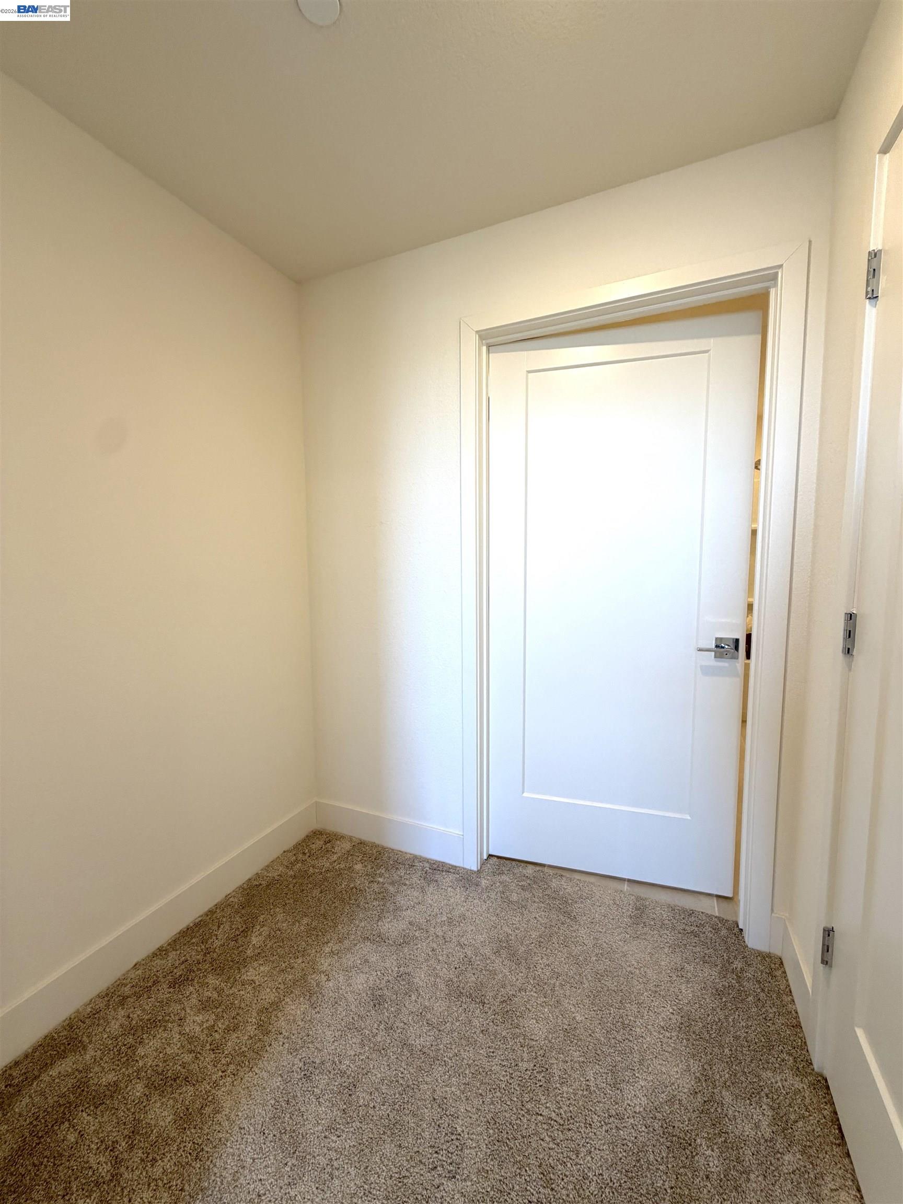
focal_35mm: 14
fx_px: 487
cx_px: 452
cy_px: 602
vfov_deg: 102.1
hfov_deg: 85.7
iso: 160
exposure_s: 1/120
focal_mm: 2.22
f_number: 2.2
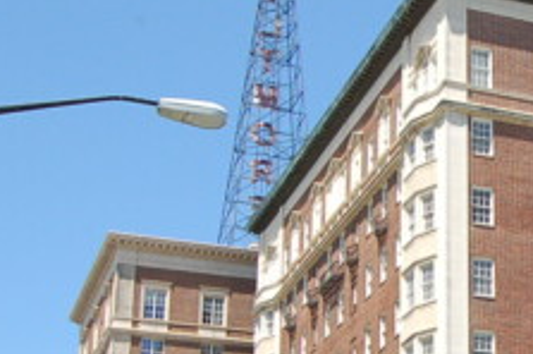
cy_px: 298
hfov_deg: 20.0
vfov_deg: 14.0
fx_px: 1434
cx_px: 609
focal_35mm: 97
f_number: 10
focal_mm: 24
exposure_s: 1/250
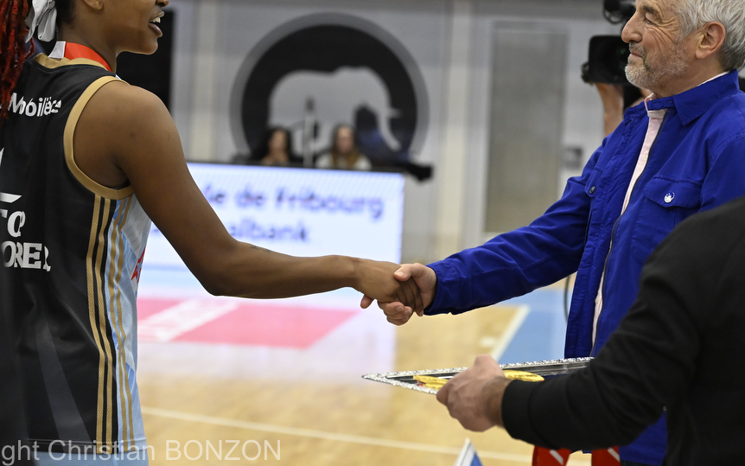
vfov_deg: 10.7
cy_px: 137
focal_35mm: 122
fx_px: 2477
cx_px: 414
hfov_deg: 17.1
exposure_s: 1/1000
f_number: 4
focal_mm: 86
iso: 5000
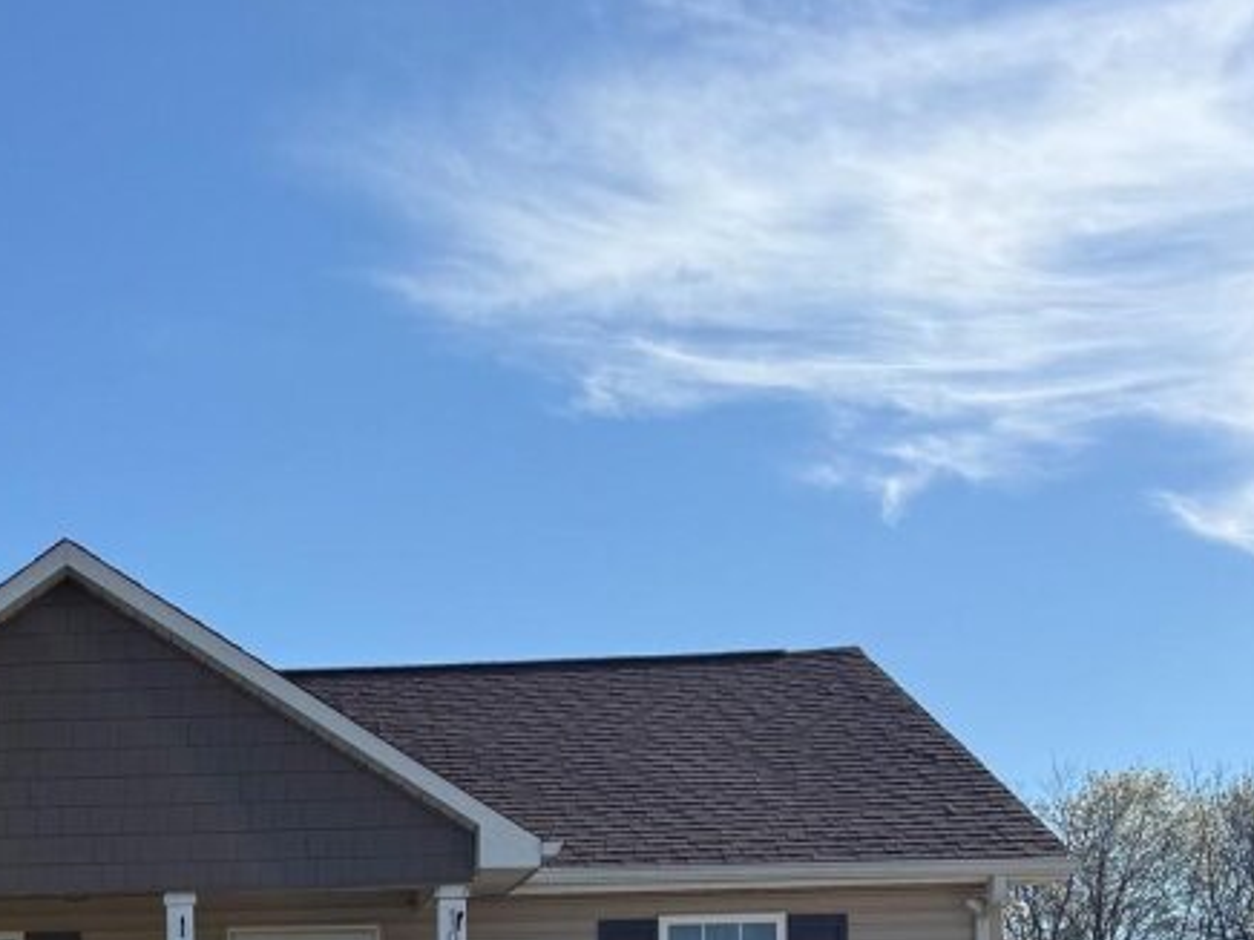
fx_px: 2391
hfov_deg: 27.6
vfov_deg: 20.7
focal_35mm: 66
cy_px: 1144
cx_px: -14
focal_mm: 6.76
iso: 100
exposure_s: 1/5714
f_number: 1.78
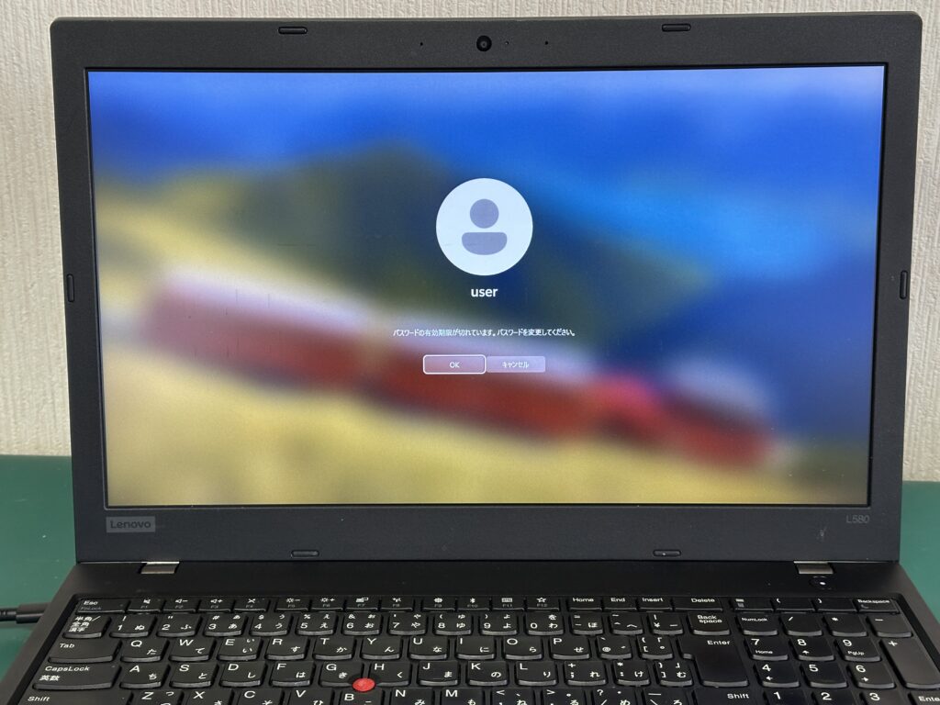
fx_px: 1303
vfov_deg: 30.3
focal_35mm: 48
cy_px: 352
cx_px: 470
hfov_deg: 39.7
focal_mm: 6.86
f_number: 1.78
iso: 200
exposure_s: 1/33
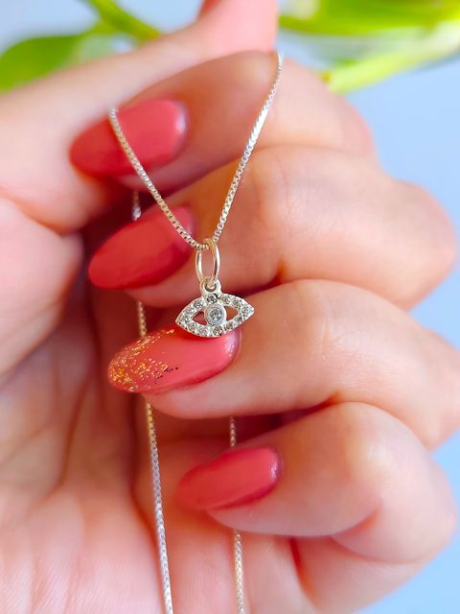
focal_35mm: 46
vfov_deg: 41.2
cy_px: 307
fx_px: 815
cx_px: 230
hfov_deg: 31.5
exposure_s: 1/89.2
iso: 320
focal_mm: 6.19
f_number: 1.65
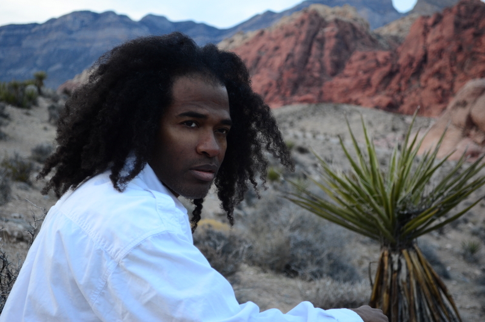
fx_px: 968
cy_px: 161
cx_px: 242
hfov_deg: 28.1
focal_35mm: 72
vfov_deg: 18.8
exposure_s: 1/40
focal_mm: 48
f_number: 5.3
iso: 500
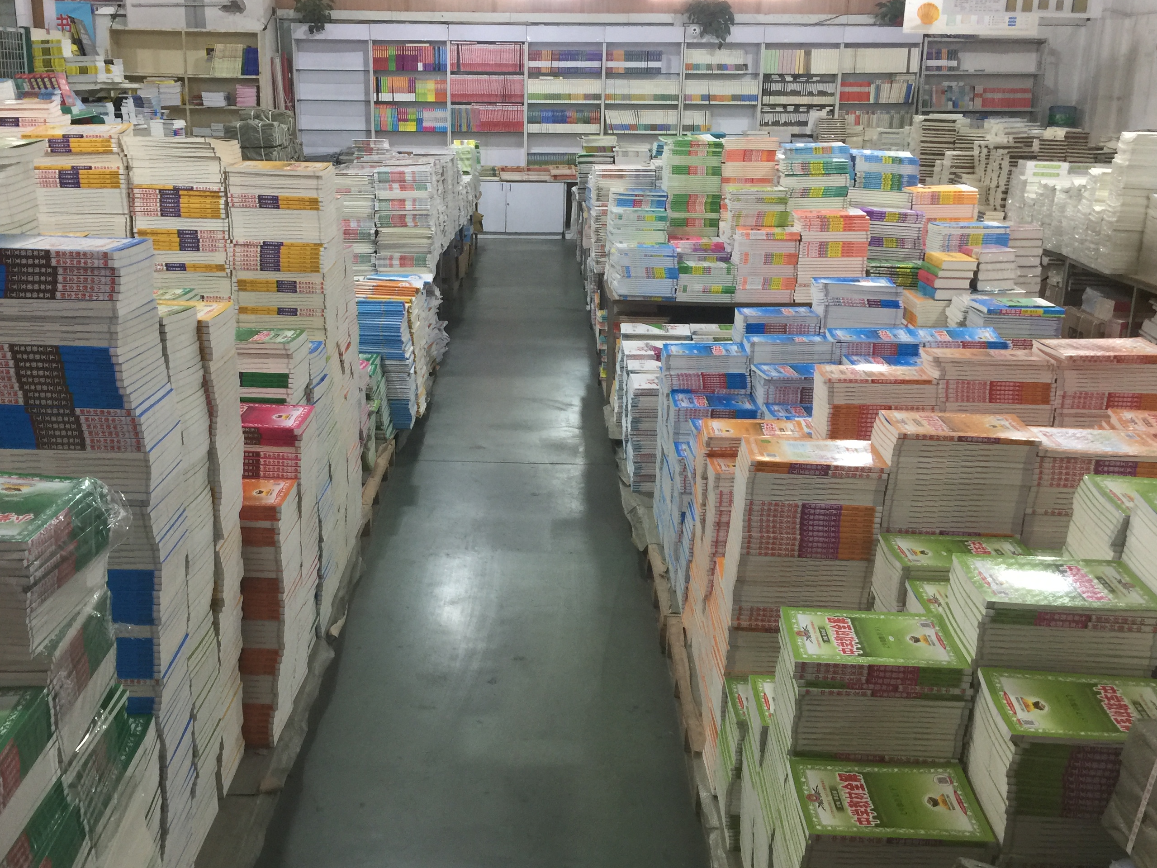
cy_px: 468
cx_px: 510
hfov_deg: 50.0
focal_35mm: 37
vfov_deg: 38.6
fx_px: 1237
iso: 64
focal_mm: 4.15
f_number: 2.2
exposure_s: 1/17
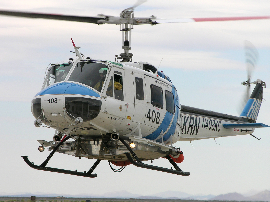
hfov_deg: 3.0
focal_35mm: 668
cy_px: 94
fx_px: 5211
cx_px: 135
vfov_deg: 2.2
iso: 50
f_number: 7.4
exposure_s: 1/170
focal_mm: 61.5
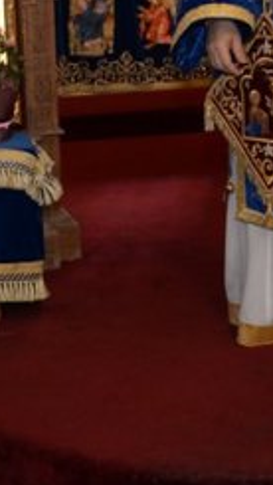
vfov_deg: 14.3
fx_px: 1851
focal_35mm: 144
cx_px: 324
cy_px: -142
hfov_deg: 8.3
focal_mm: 35
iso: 500
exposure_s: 1/30
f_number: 6.3
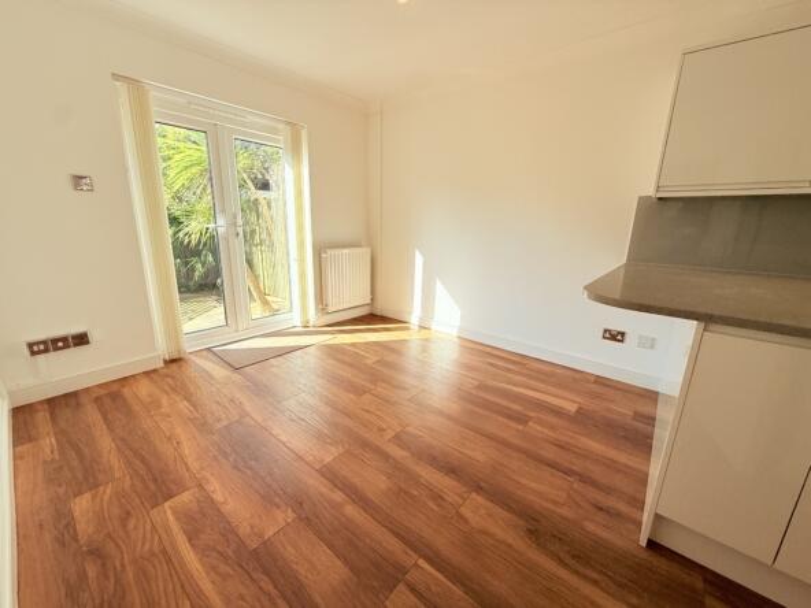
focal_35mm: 14
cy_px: 304
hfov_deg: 102.1
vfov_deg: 85.7
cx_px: 406
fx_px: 328
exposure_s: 1/658
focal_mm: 2.22
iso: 64
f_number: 2.2
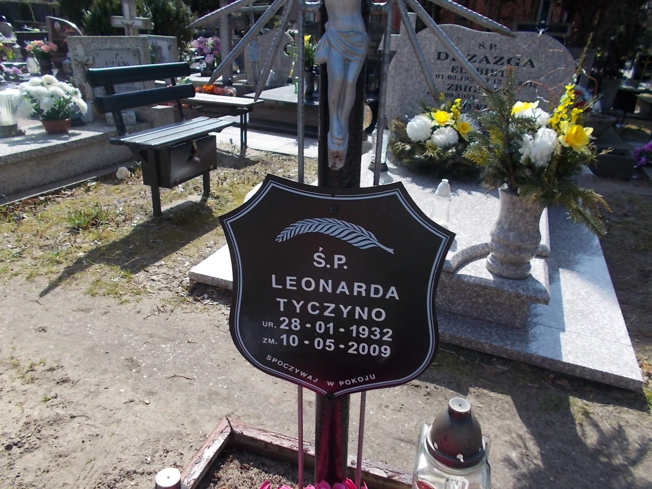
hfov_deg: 67.3
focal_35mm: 26
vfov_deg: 53.1
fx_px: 490
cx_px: 326
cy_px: 244
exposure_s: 1/100
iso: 80
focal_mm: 4.6
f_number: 8
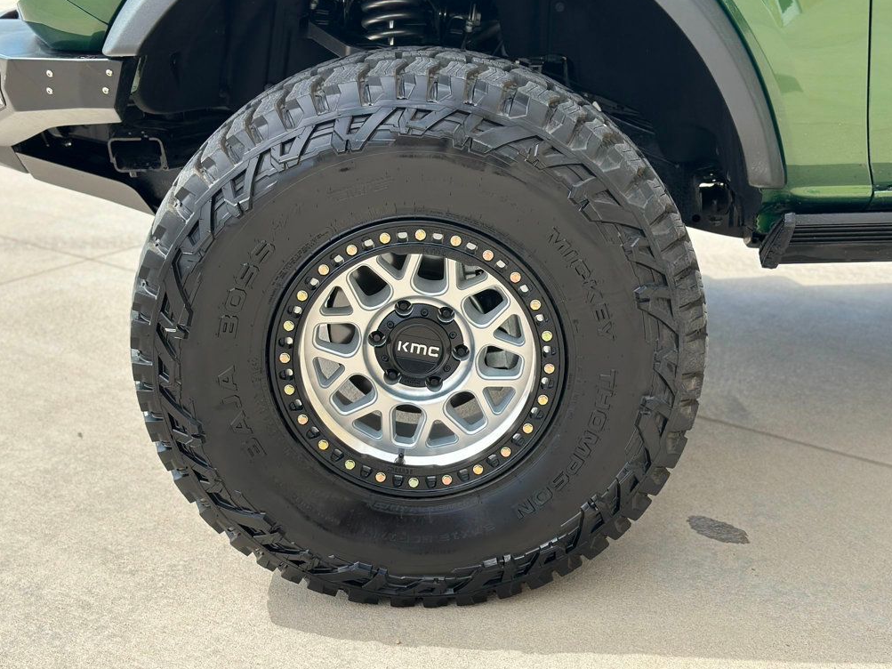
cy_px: 333
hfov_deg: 38.9
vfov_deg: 29.7
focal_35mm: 49
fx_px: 1263
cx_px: 439
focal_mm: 6.86
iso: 80
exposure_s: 1/1433
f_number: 1.78
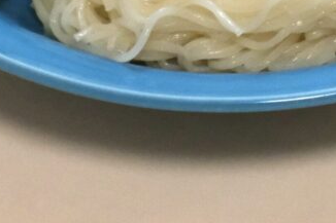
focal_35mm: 195
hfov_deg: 10.4
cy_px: -73
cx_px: 372
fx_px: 1819
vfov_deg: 7.0
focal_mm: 35
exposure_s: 1/105
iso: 4000
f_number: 14
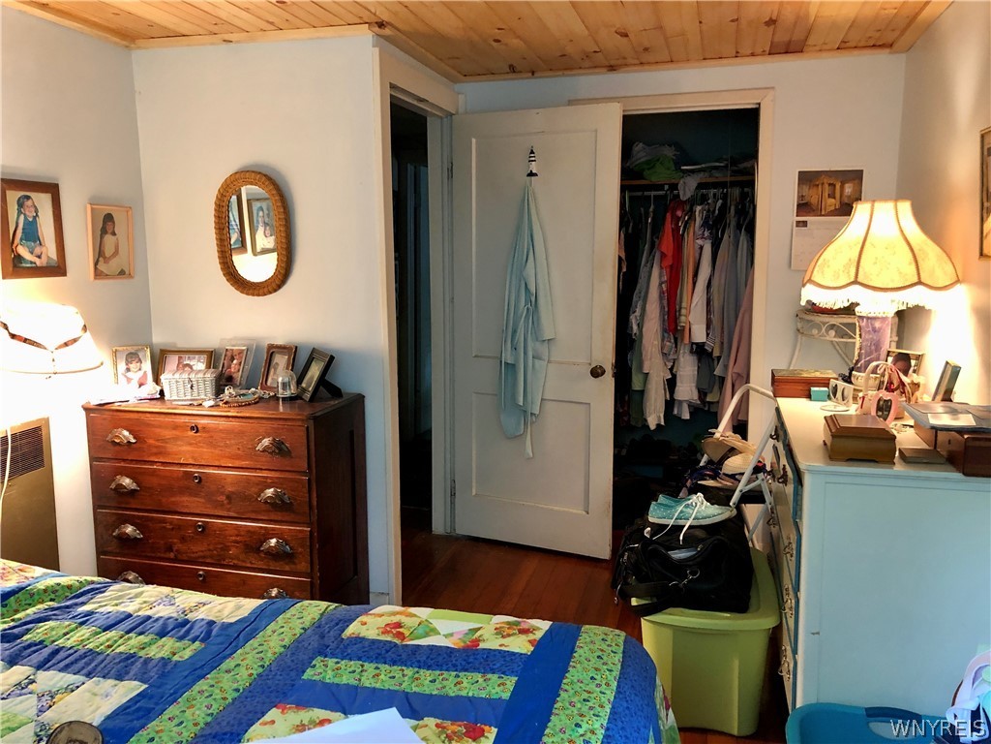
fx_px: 802
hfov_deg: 63.4
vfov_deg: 49.7
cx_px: 496
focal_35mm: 28
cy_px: 372
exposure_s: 1/13
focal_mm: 4
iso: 100
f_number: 1.8
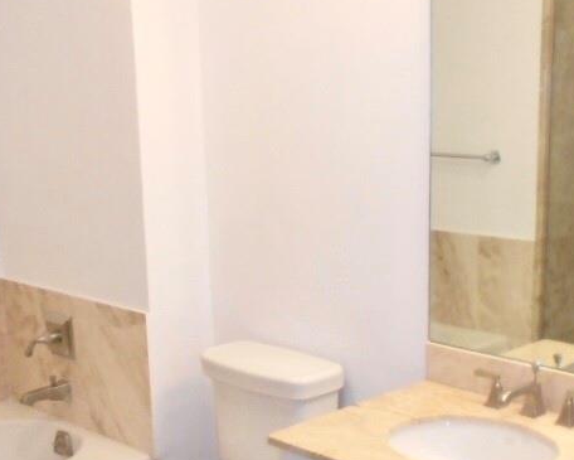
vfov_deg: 26.5
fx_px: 969
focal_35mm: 57
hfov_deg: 32.4
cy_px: 305
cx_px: 430
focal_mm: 4.6
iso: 160
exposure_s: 1/30
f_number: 3.2
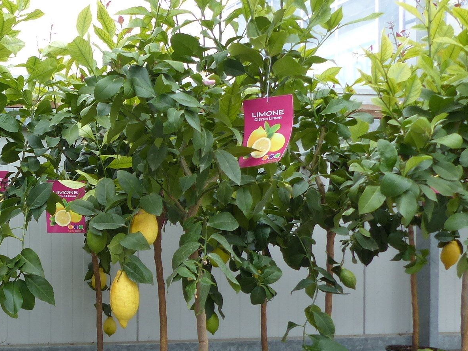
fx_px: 730
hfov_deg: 32.7
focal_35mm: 54
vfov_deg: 27.0
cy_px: 209
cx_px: 1
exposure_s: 1/100
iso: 100
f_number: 3.2
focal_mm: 4.5
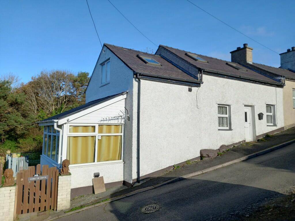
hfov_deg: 69.4
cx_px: 148
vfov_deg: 54.9
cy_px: 110
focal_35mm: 25
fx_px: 213
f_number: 2
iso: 25
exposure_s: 1/1302
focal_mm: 4.6
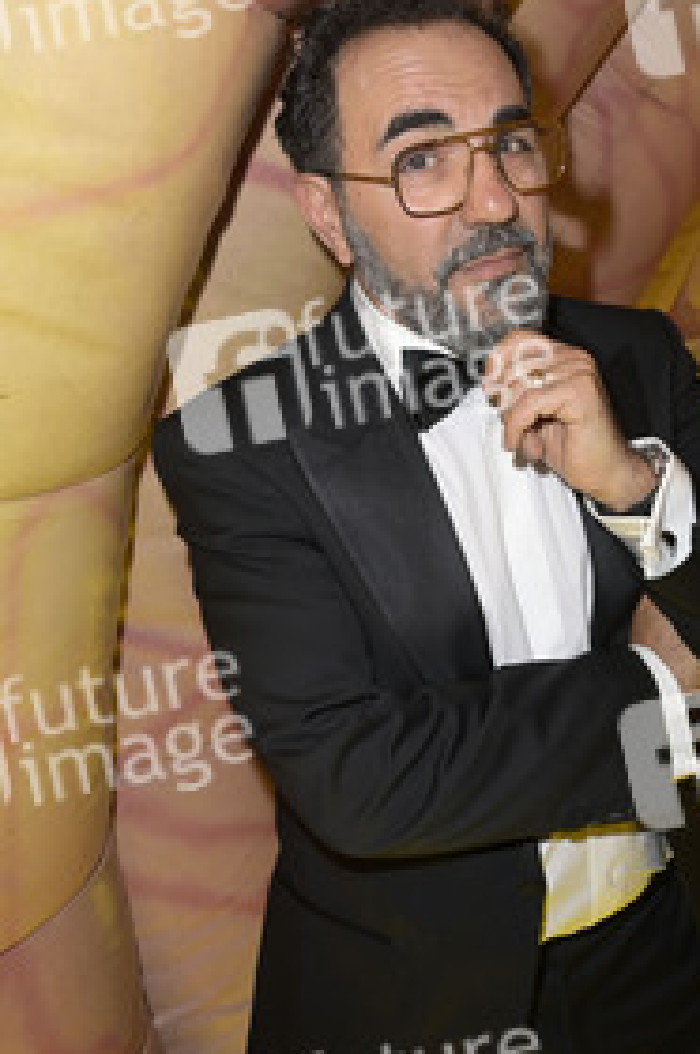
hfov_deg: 33.0
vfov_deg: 48.5
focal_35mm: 40
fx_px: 1169
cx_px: 470
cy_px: 553
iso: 1250
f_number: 5.6
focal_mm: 28
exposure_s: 1/60
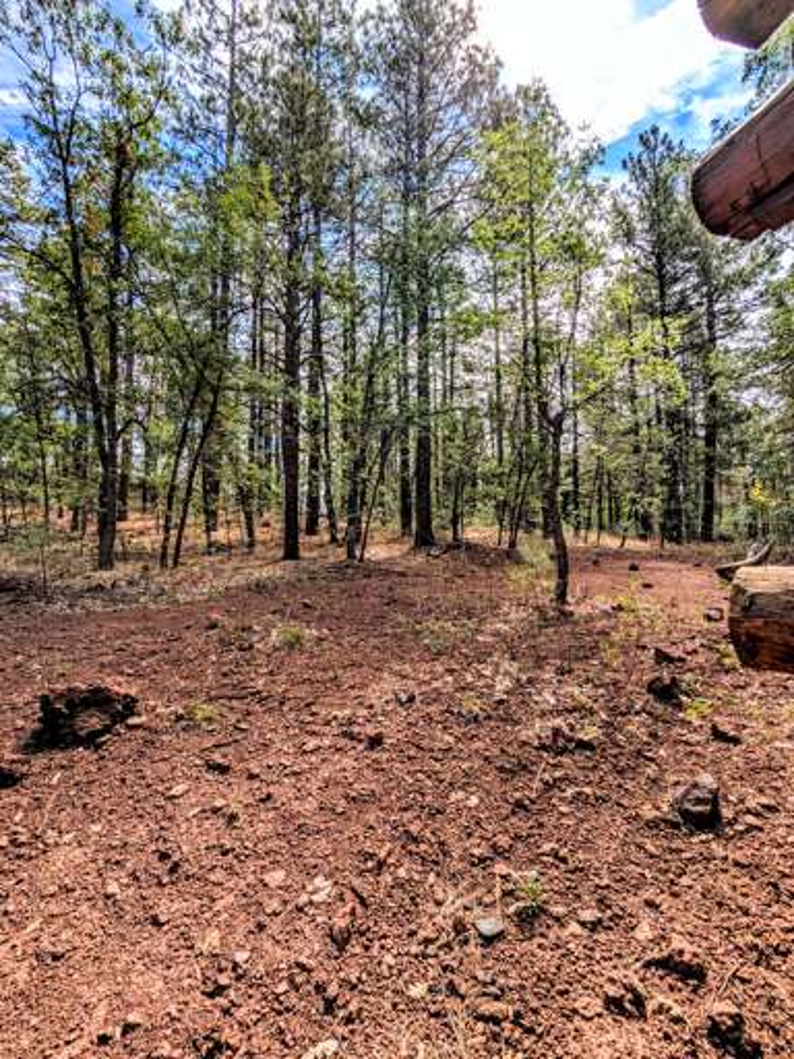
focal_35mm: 16
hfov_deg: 78.1
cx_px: 397
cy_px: 530
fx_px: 489
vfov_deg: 94.5
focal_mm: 2.35
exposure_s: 1/921
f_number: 2.2
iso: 44
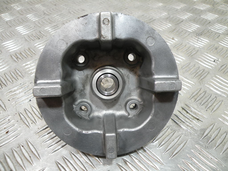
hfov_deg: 65.3
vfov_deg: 51.4
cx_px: 114
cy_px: 86
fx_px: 178
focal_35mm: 27
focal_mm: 4.7
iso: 92
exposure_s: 1/64
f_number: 2.8
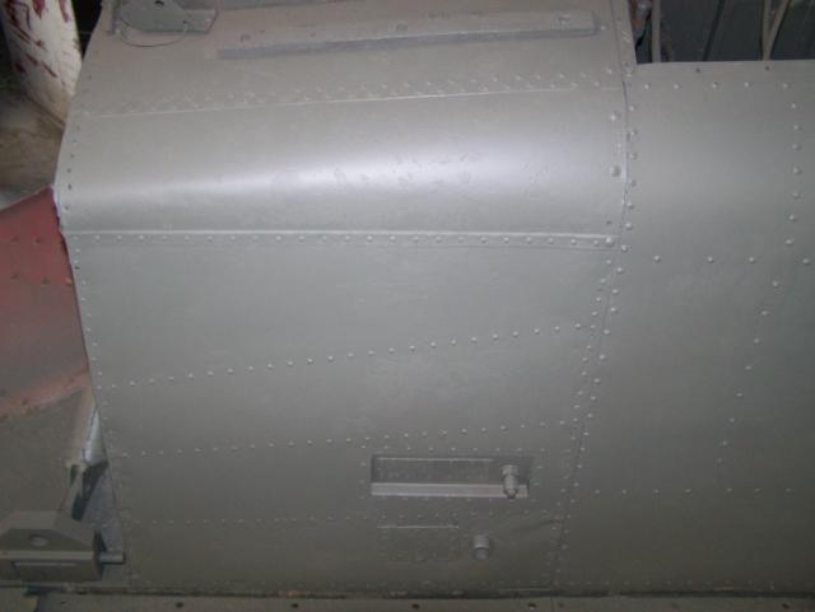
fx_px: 895
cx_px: 408
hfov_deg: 48.9
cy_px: 306
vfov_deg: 37.8
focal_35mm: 38
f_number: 2.8
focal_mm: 6.3
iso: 160
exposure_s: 1/60
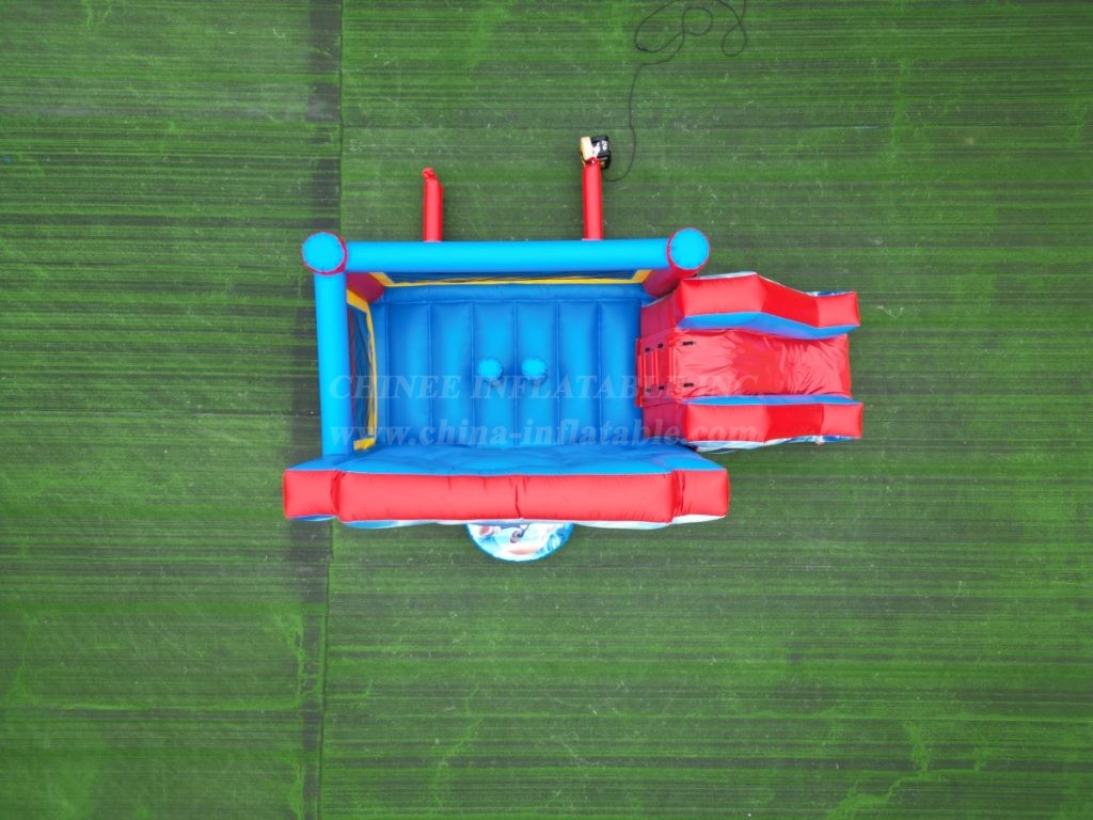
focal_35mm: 24
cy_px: 410
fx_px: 758
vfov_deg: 56.8
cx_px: 546
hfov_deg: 71.6
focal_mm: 6.72
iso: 100
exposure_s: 1/640
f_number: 1.7
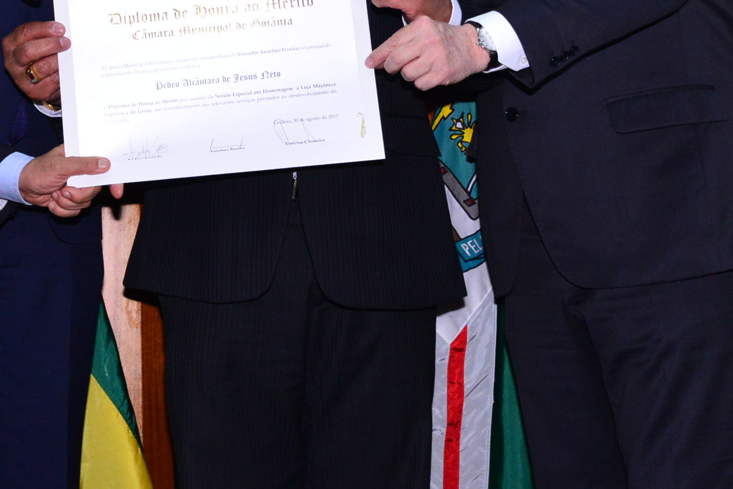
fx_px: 1711
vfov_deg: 15.9
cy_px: -40
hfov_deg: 23.8
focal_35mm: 84
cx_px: 135
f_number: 8
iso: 2500
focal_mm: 35
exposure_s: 1/125
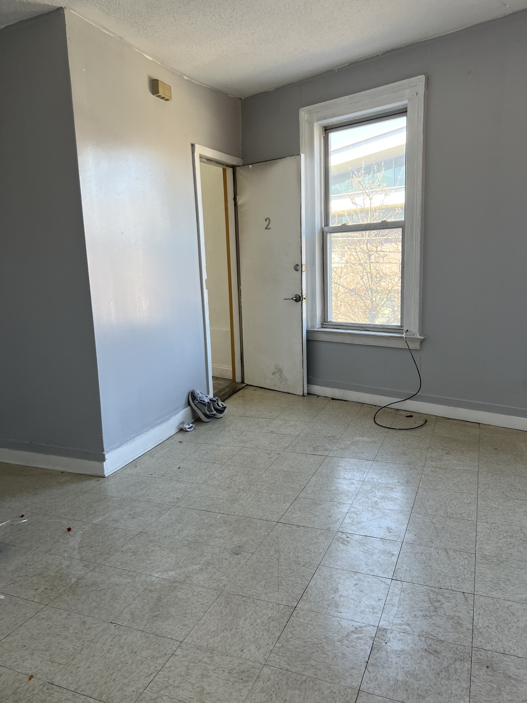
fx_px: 528
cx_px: 264
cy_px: 352
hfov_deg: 53.1
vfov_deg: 67.3
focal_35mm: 26
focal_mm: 5.7
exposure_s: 1/121
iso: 64
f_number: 1.5
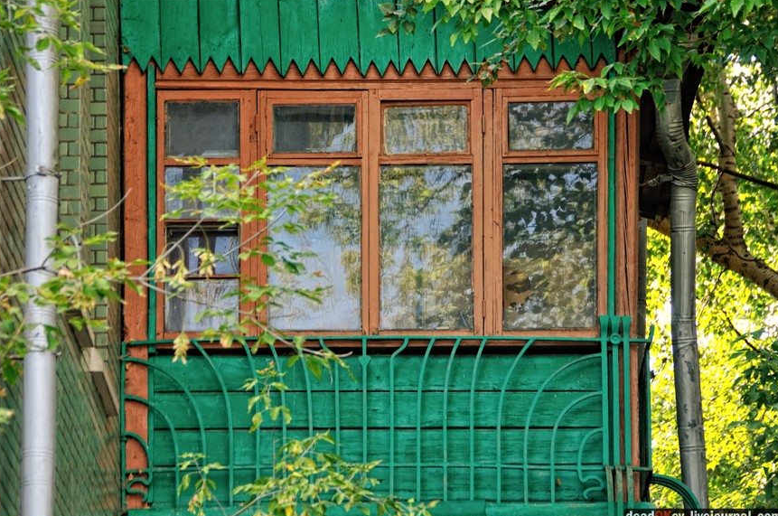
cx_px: 386
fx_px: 3452
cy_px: 264
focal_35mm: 160
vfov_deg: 8.5
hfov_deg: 12.9
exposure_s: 1/100
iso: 200
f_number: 5.6
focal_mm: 102
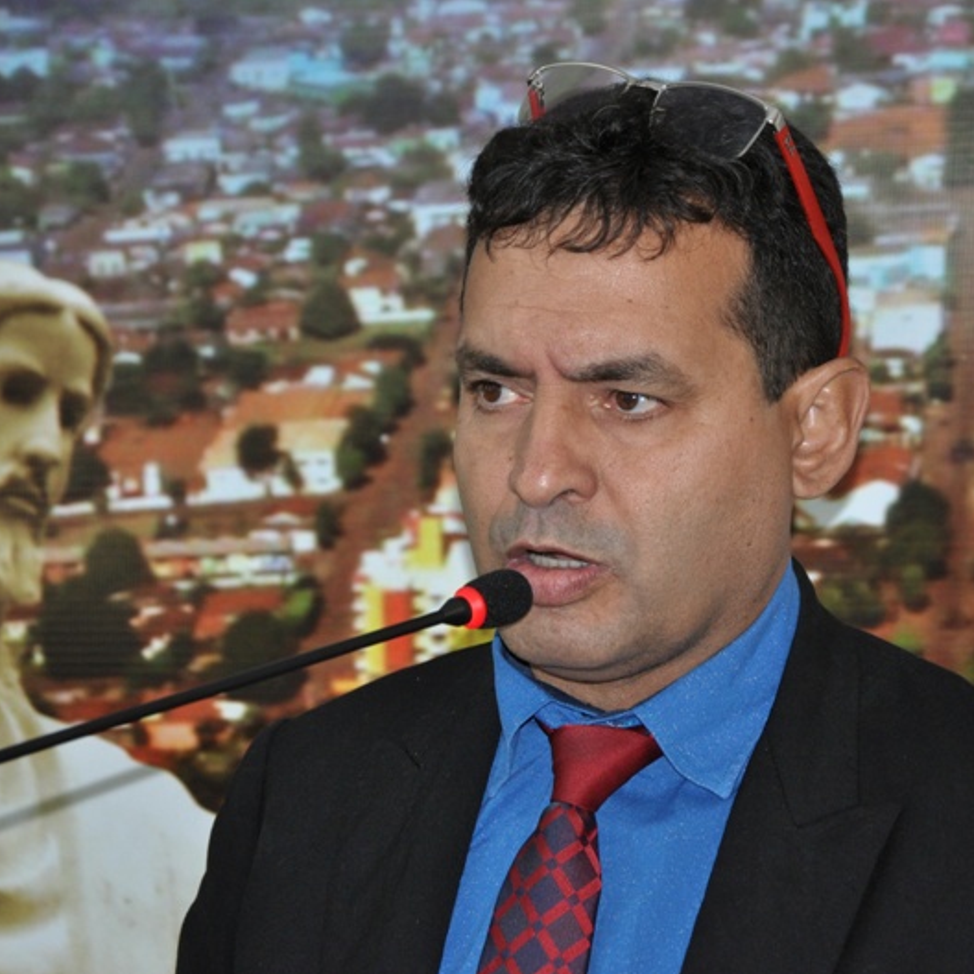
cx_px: 561
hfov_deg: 8.6
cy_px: 488
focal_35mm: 203
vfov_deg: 8.6
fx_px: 6451
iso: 800
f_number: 5.6
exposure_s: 1/60
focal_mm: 105
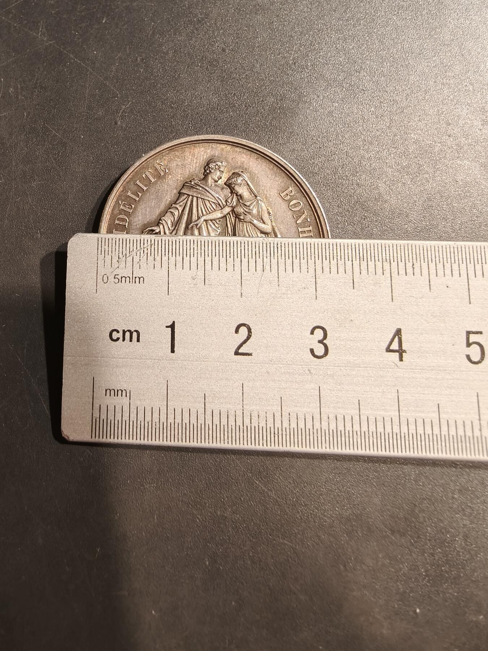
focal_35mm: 23
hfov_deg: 58.9
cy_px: 326
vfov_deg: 73.9
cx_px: 244
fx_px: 432
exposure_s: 1/100
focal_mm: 2.32
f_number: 2
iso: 250
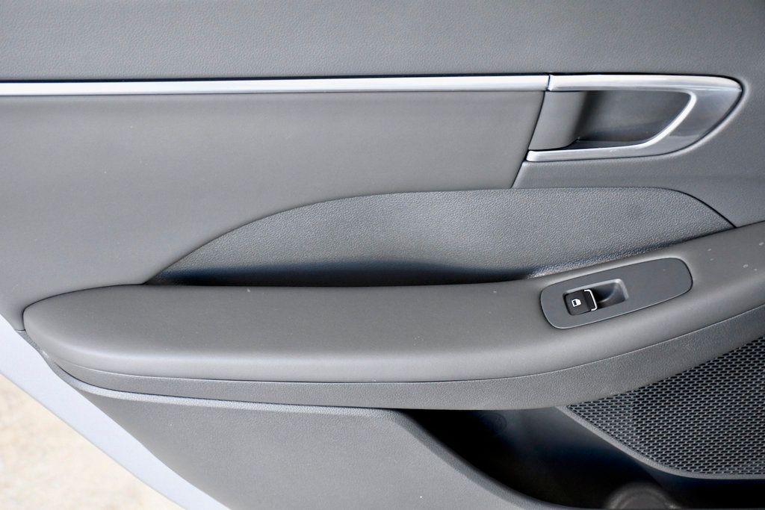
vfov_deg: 18.2
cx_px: 382
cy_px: 255
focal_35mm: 75
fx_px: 1594
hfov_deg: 27.0
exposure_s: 1/160
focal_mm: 50
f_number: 6.3
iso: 2500
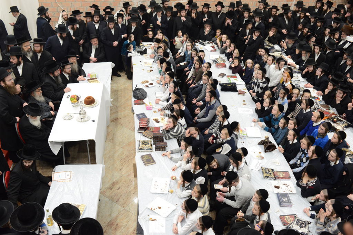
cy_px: 118
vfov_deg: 37.9
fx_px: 343
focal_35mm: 35
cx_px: 176
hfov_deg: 54.4
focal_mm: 35
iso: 2000
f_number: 5.6
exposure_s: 1/160
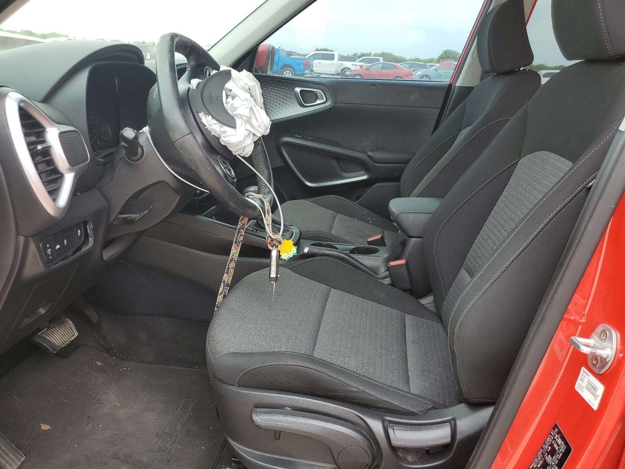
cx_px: 312
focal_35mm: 26
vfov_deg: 53.1
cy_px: 234
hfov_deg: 67.3
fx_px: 469
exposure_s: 1/400
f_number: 1.5
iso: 50
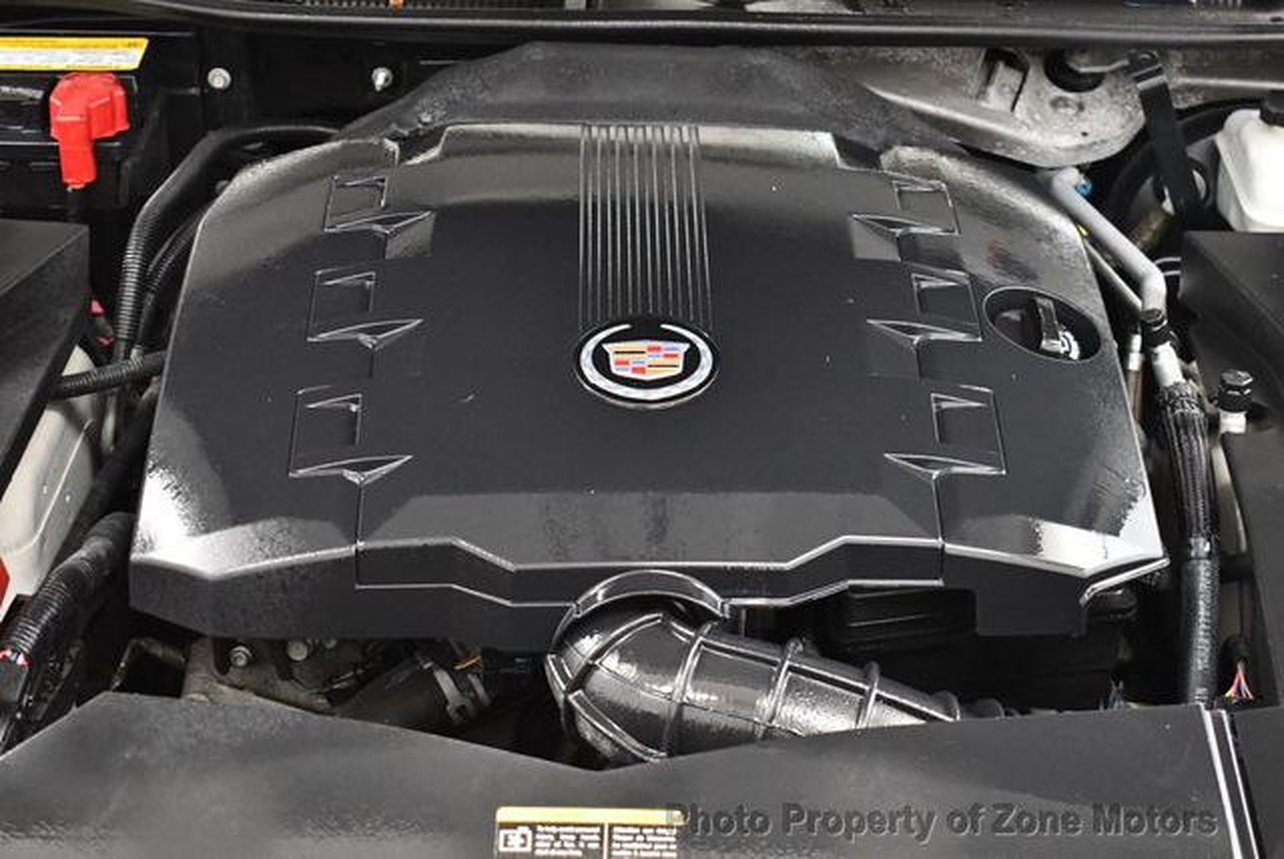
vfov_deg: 18.0
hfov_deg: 26.6
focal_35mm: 76
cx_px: 642
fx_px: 2713
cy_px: 430
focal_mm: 38
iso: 4000
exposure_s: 1/60
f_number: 4.8
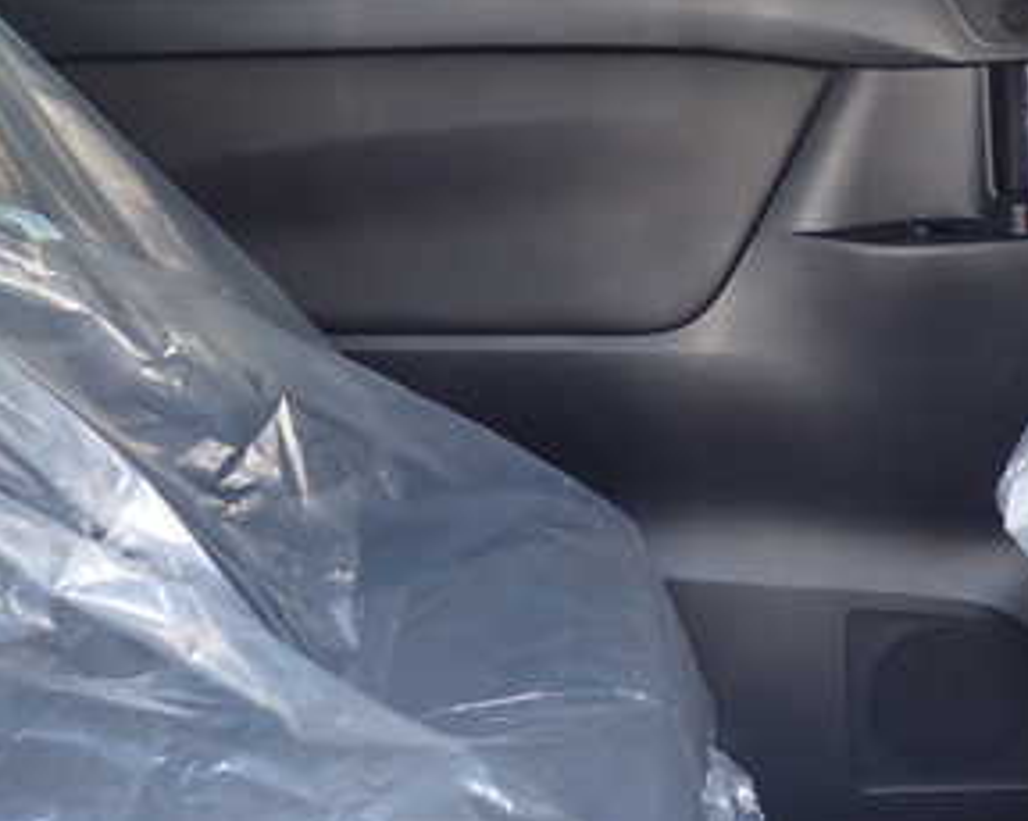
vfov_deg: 24.5
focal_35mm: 61
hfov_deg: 30.9
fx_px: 1855
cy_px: 132
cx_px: 607
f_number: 2.3
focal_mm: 5.4
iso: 200
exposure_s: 1/60
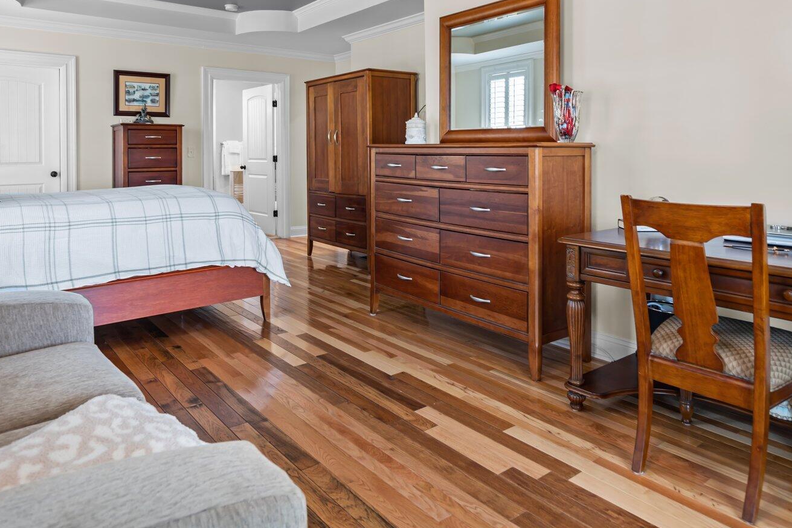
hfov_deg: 71.5
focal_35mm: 25
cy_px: 129
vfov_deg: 49.2
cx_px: 391
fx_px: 550
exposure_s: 1/4
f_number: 4
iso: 320
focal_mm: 16
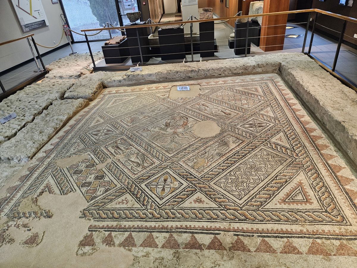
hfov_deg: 73.9
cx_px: 178
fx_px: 237
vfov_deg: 58.9
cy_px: 134
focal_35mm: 23
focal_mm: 5.4
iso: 800
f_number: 1.8
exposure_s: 1/100
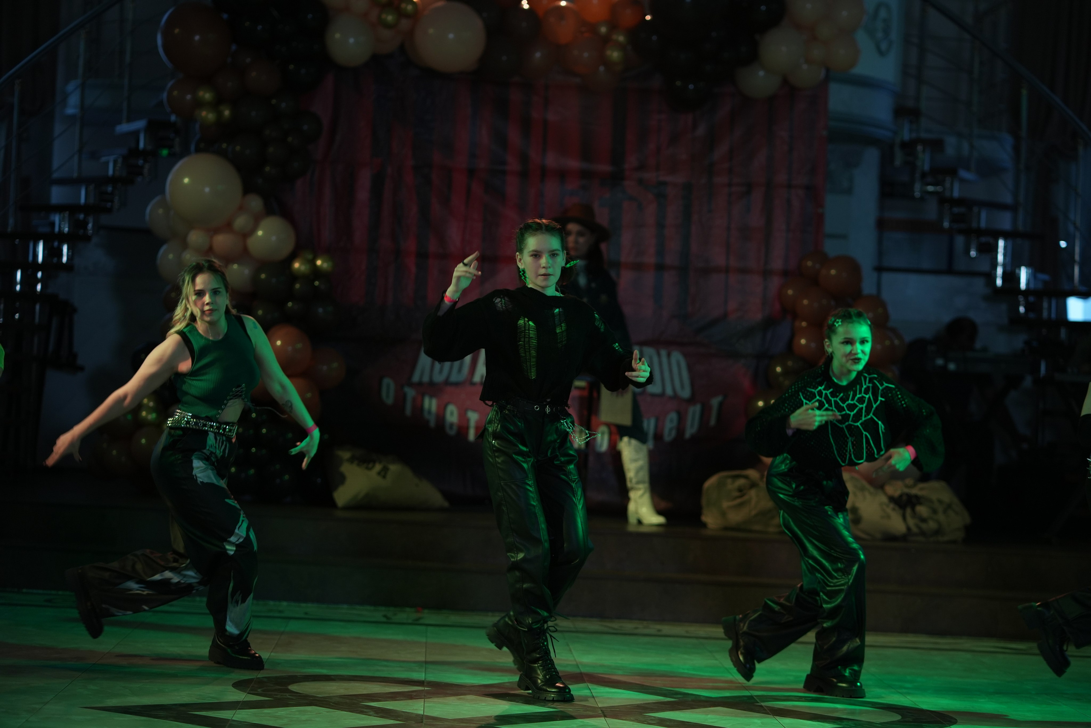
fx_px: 2576
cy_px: 364
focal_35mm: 85
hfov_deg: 23.9
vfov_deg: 16.1
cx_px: 546
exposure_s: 1/400
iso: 800
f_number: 2.2
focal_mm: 85
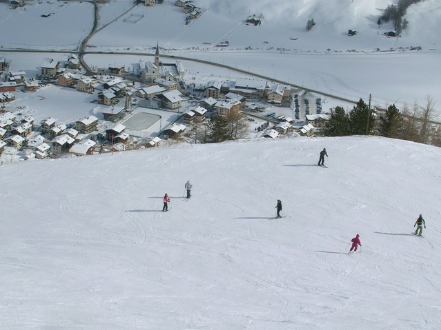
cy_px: 176
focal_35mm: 115
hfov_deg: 17.1
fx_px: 1465
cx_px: 215
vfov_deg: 12.9
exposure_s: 1/455
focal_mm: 16.2
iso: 50
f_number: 8.2
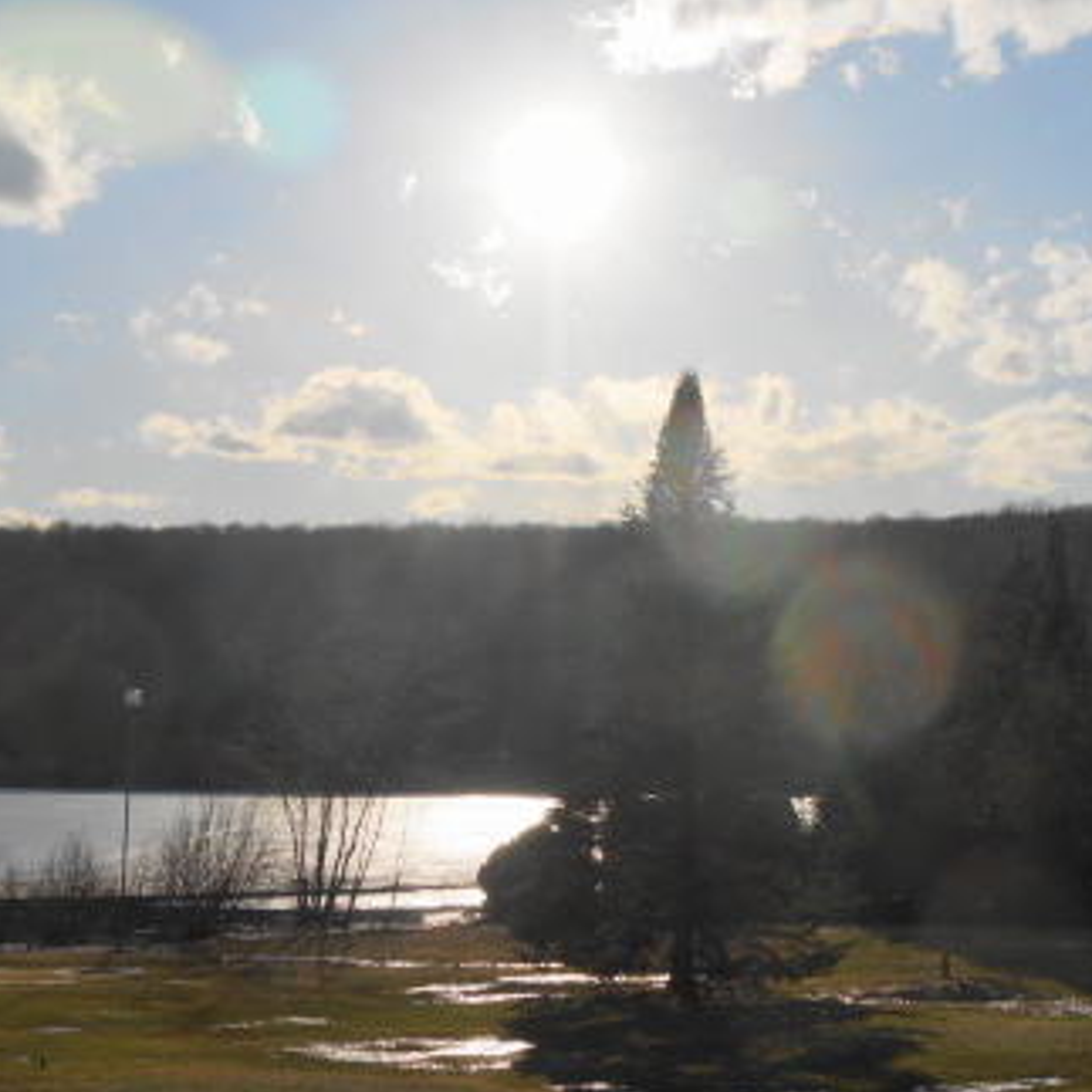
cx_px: 1014
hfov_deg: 23.6
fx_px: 2534
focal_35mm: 71
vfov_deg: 24.0
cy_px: 227
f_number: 8
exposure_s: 1/500
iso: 100
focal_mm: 18
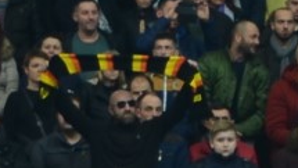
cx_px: 823
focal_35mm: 416
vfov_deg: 2.9
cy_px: 403
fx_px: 3287
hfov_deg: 5.0
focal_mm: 35
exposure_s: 1/30
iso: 200
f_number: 4.5
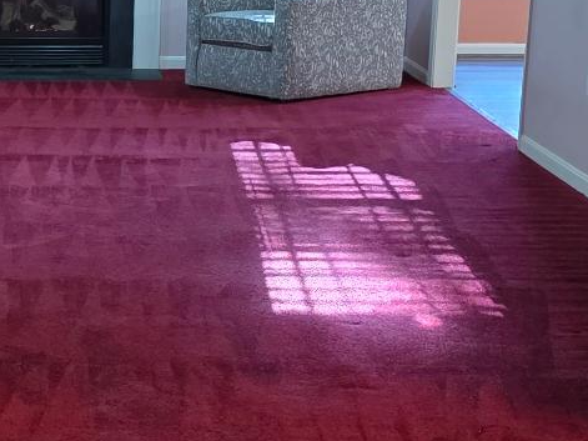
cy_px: 205
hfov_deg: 19.0
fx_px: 1698
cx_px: -21
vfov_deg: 14.8
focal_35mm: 100
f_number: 1.7
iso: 500
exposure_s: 1/120
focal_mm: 6.3
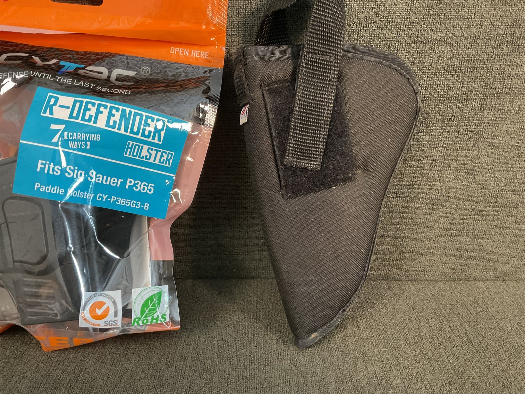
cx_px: 262
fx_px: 440
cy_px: 197
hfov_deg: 61.7
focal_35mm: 29
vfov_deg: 48.2
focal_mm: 3
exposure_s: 1/30
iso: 250
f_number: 1.8
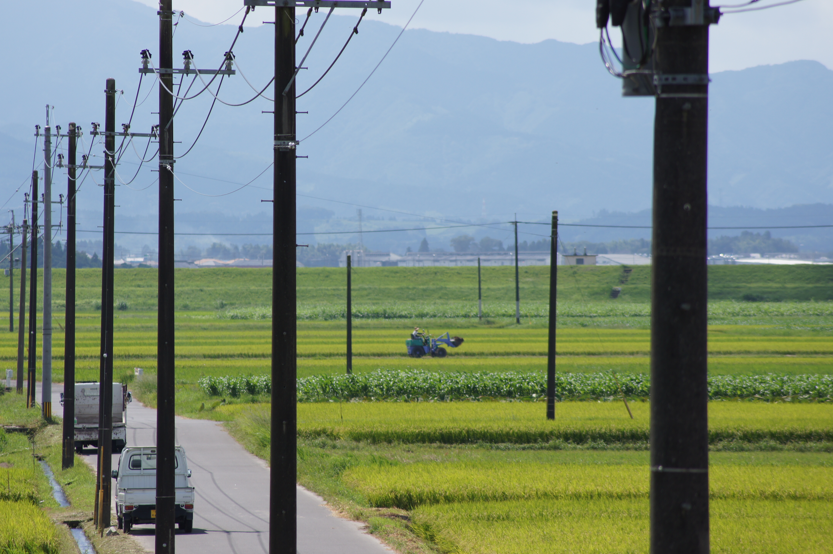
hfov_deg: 6.1
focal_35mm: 339
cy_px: 275
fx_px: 7835
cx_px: 379
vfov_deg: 4.0
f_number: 8
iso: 100
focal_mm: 200
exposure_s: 1/500
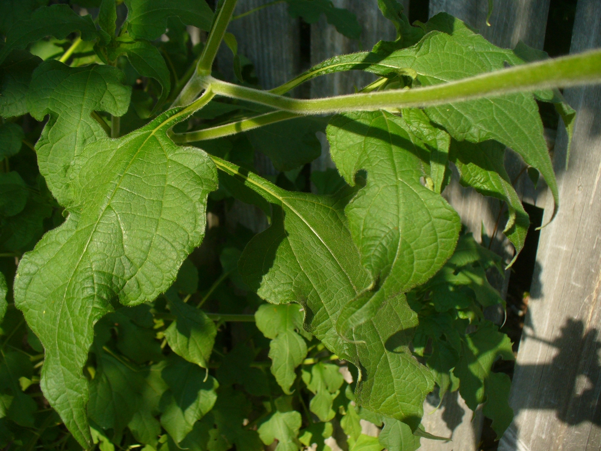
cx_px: 300
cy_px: 226
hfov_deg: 50.1
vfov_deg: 38.7
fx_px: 642
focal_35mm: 37
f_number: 5.6
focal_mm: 6.1
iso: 80
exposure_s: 1/200
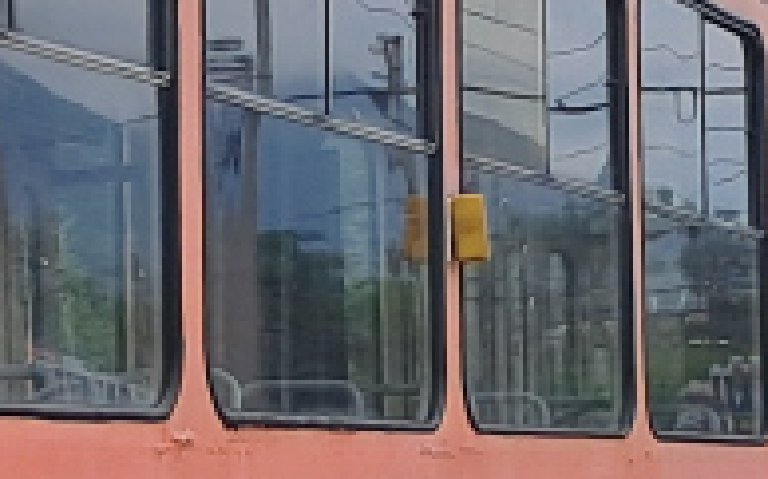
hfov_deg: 11.2
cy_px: 275
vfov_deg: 7.4
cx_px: -447
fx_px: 3723
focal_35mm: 178
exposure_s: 1/1323
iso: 32
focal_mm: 4.65
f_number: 1.8
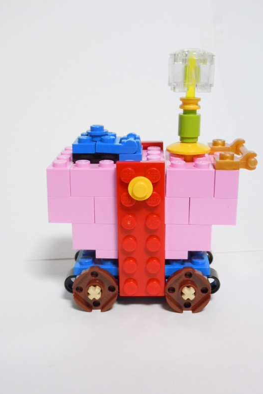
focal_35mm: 47
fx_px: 515
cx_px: 140
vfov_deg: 41.9
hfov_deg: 28.6
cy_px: 197
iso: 400
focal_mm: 8.1
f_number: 4.6
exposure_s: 1/6
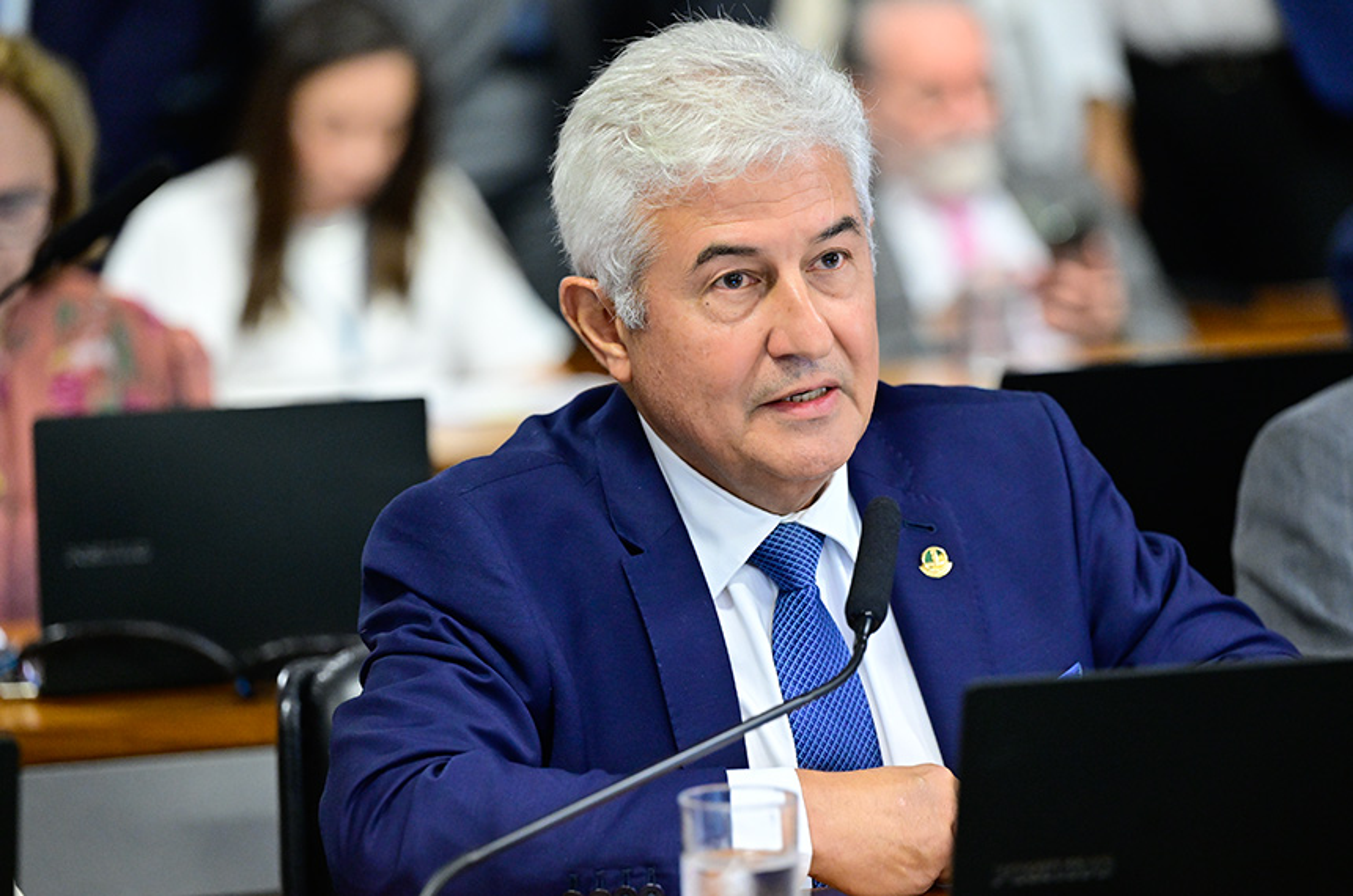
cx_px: 676
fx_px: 6565
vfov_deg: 7.8
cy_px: 448
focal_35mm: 175
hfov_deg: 11.8
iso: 4000
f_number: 3.5
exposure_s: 1/160
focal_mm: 175
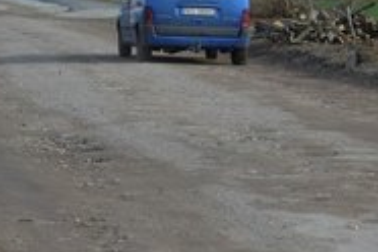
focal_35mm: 232
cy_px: 101
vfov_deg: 5.9
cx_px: 547
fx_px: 2436
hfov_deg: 8.7
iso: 140
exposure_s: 1/250
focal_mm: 32
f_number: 8
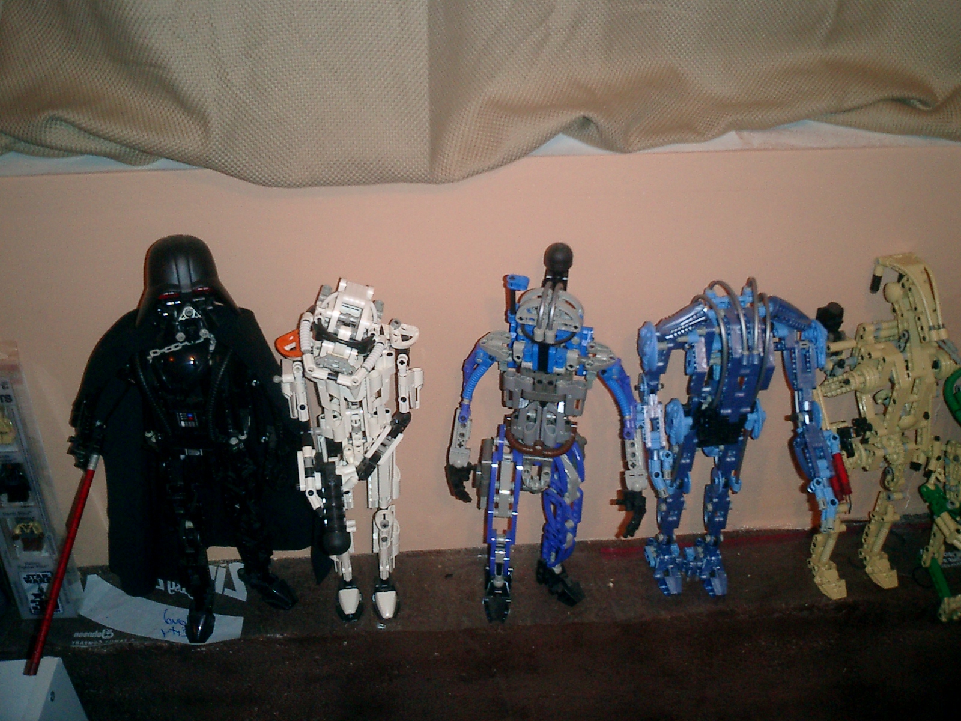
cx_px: 480
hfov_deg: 51.4
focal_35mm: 36
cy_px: 360
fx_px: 999
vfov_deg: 39.7
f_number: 3.2
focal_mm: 7.5
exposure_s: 1/30
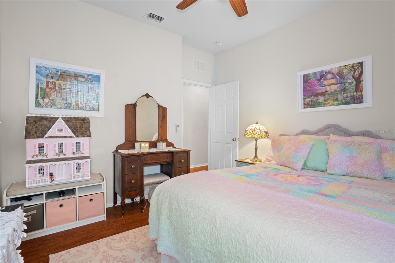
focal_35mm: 16
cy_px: 132
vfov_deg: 73.7
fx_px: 176
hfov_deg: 96.7
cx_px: 198
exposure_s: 2.5
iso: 400
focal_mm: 16
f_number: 8
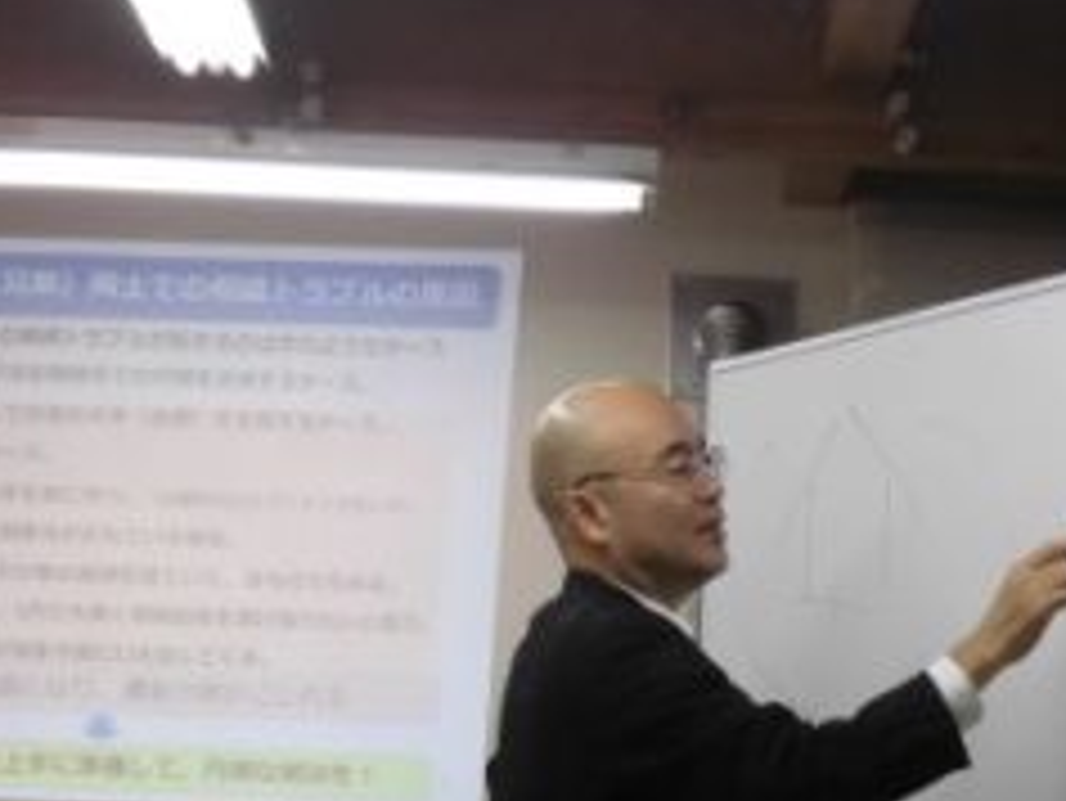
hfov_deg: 19.2
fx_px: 3112
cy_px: 646
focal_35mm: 101
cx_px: 870
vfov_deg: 14.6
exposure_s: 1/60
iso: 200
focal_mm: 10.7
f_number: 3.9
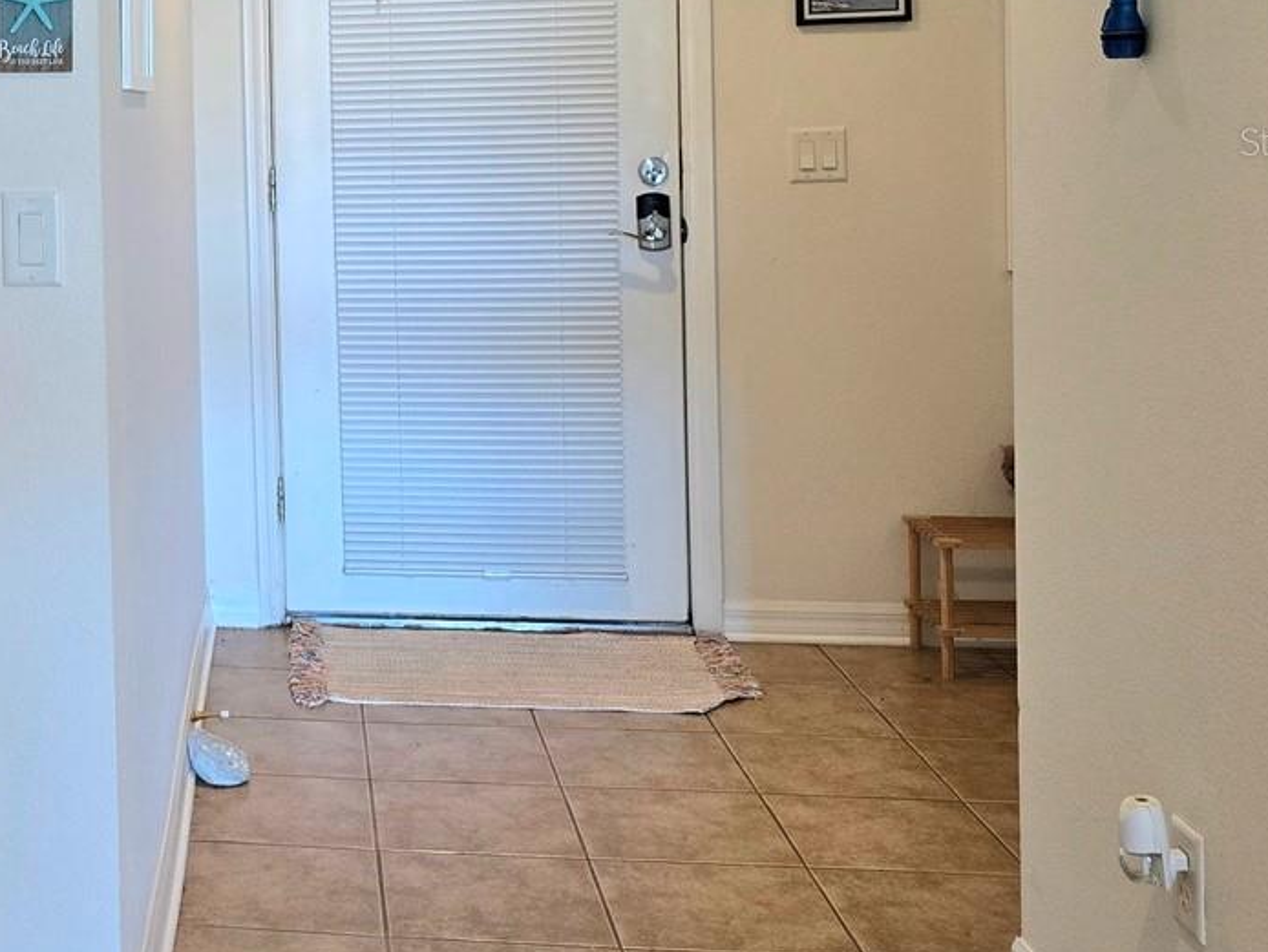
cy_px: 141
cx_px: -49
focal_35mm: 53
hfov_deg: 32.7
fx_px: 1942
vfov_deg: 26.8
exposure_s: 1/120
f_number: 1.7
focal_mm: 6.3
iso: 250
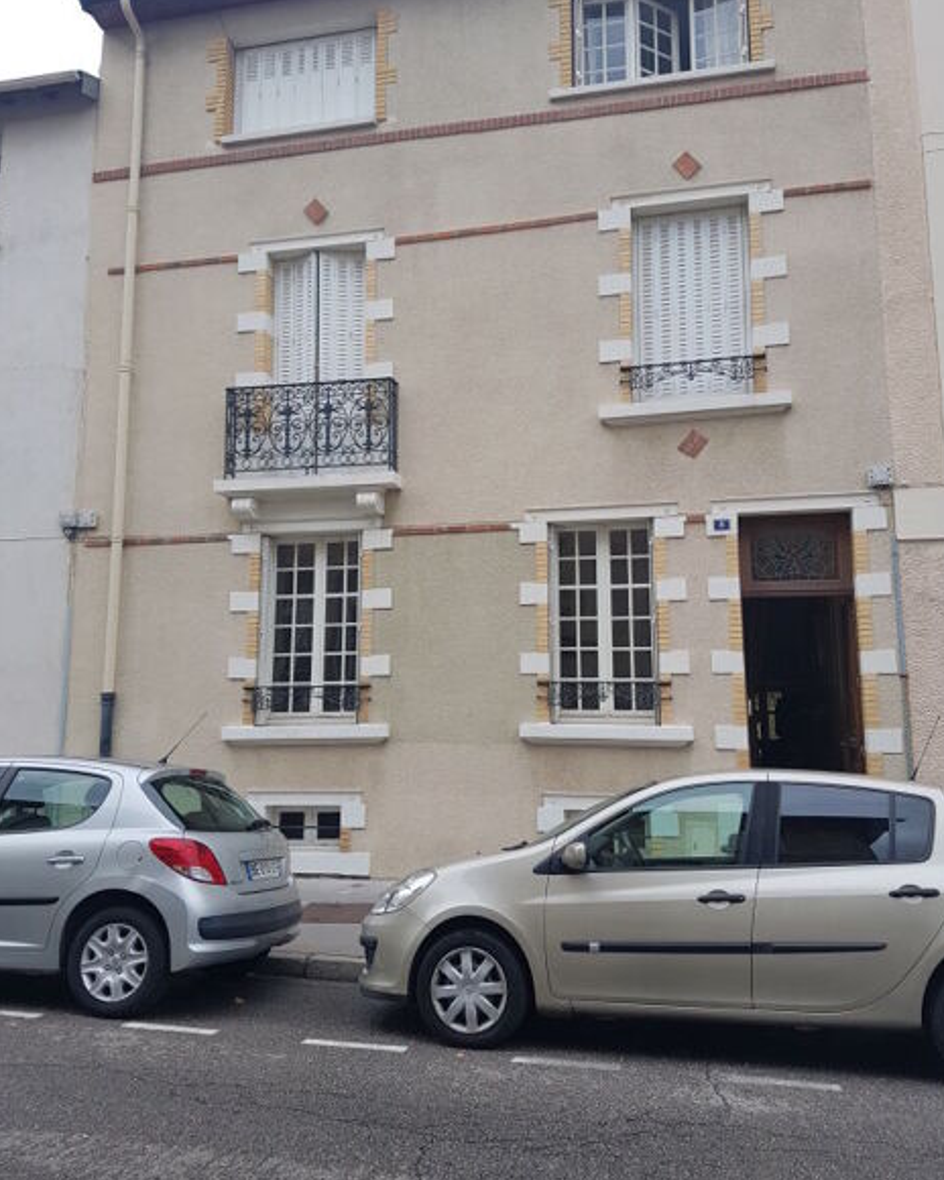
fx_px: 978
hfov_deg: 51.5
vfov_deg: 62.1
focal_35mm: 28
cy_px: 541
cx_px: 482
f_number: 1.7
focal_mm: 4.2
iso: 40
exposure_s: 1/299
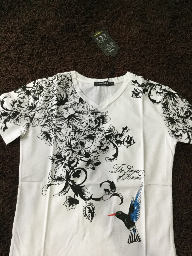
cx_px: 96
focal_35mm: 31
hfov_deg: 45.4
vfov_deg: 58.4
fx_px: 229
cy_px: 128
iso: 250
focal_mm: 3.3
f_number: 2.4
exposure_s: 1/25
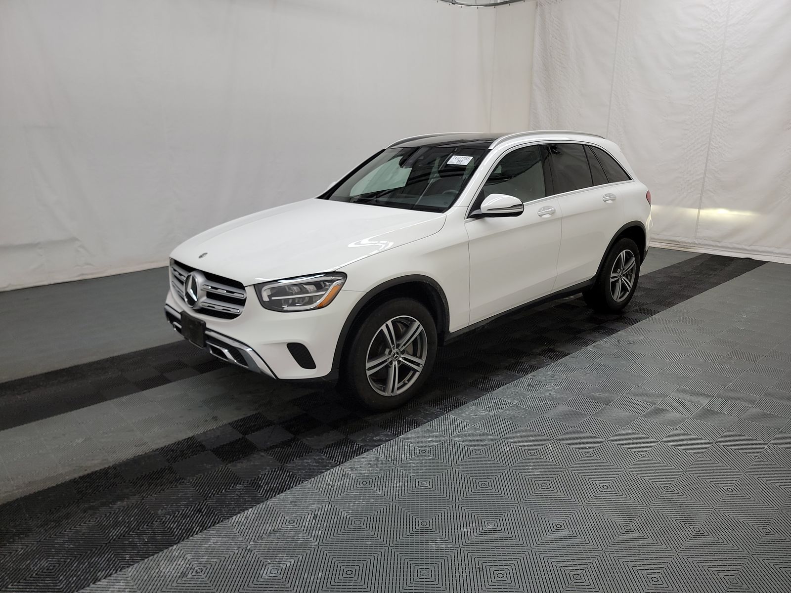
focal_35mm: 24
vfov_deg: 56.8
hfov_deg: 71.6
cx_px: 396
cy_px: 296
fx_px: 548
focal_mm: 6.7
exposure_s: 1/59
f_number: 1.8
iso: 120
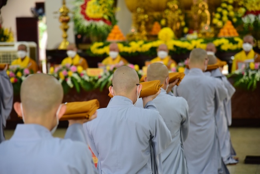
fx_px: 867
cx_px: 130
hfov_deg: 17.1
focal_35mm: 120
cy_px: 87
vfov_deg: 11.4
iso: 800
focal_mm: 120
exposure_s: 1/60
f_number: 4
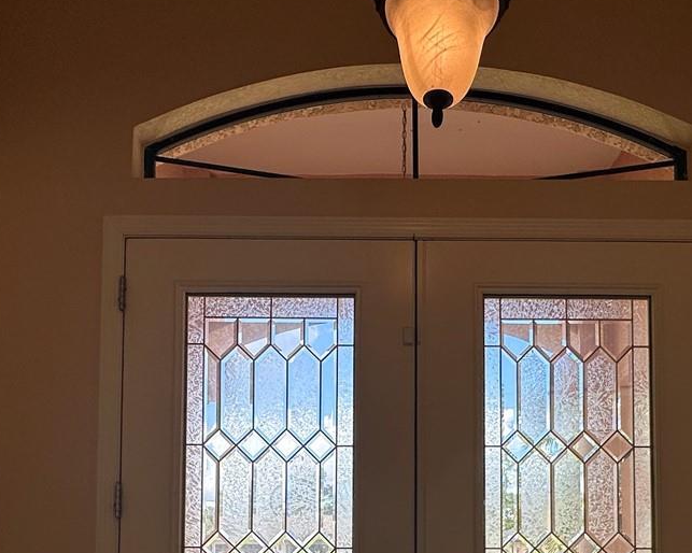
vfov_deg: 39.3
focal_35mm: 34
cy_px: 526
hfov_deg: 52.8
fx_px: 696
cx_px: 380
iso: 40
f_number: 2.2
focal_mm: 2.22
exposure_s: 1/481
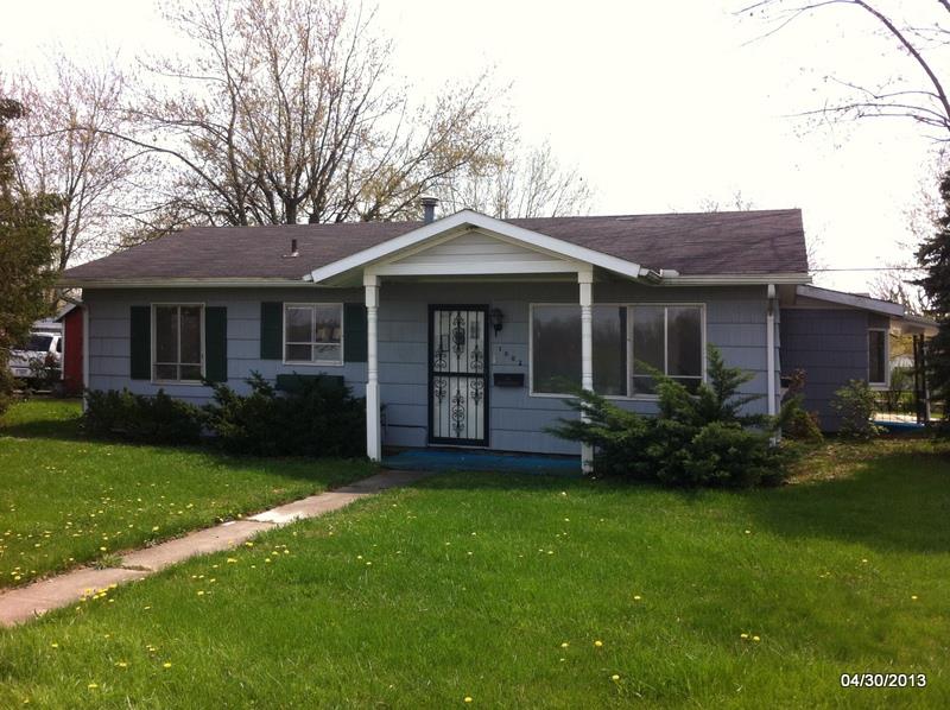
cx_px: 475
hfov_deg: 52.7
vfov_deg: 40.6
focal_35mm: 35
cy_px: 355
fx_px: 959
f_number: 2.8
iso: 80
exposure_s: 1/616
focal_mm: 3.85
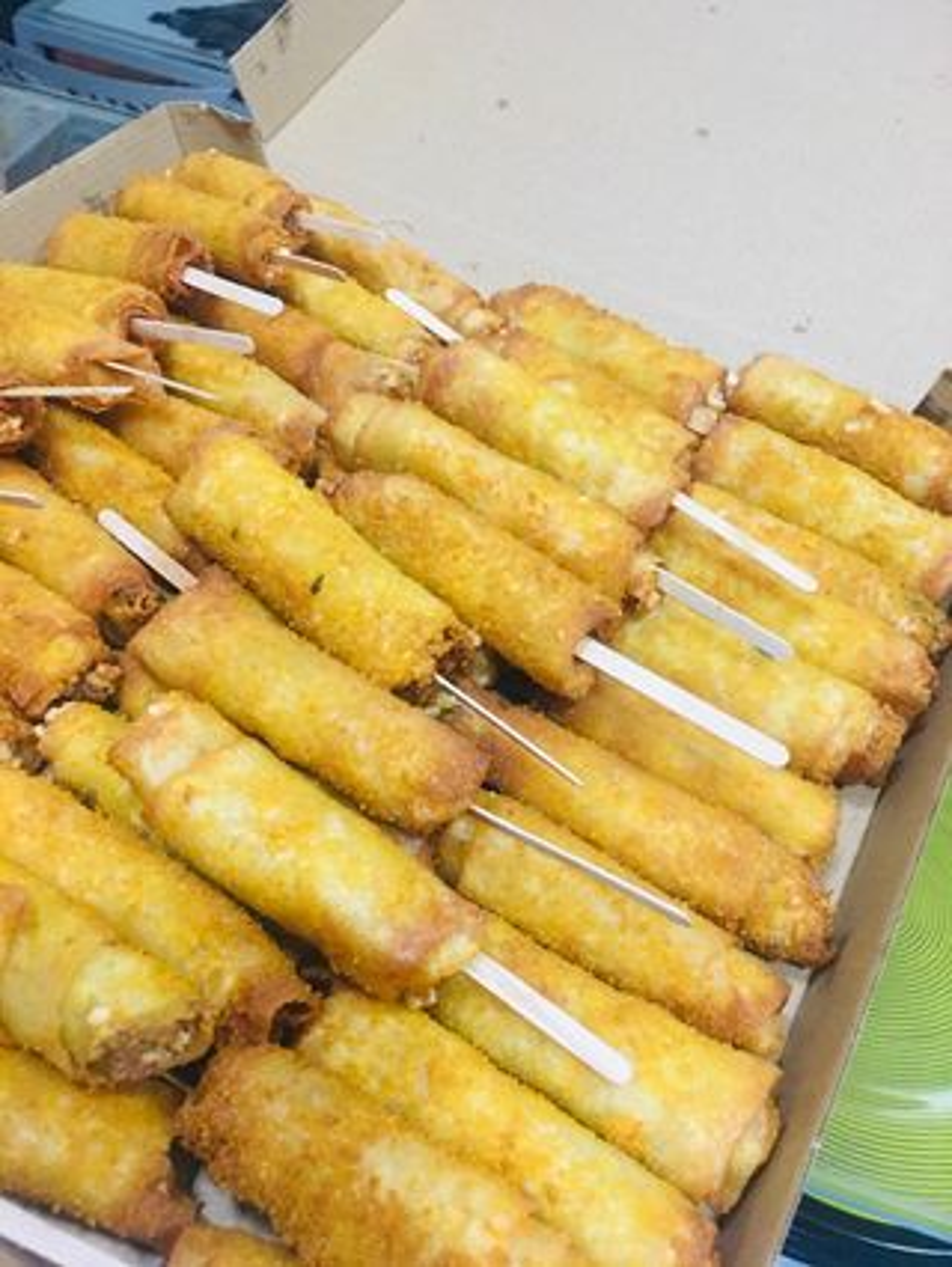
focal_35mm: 29
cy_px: 634
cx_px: 476
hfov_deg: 48.3
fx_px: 1062
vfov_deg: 61.6
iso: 100
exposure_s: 1/17
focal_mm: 4.15
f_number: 2.2
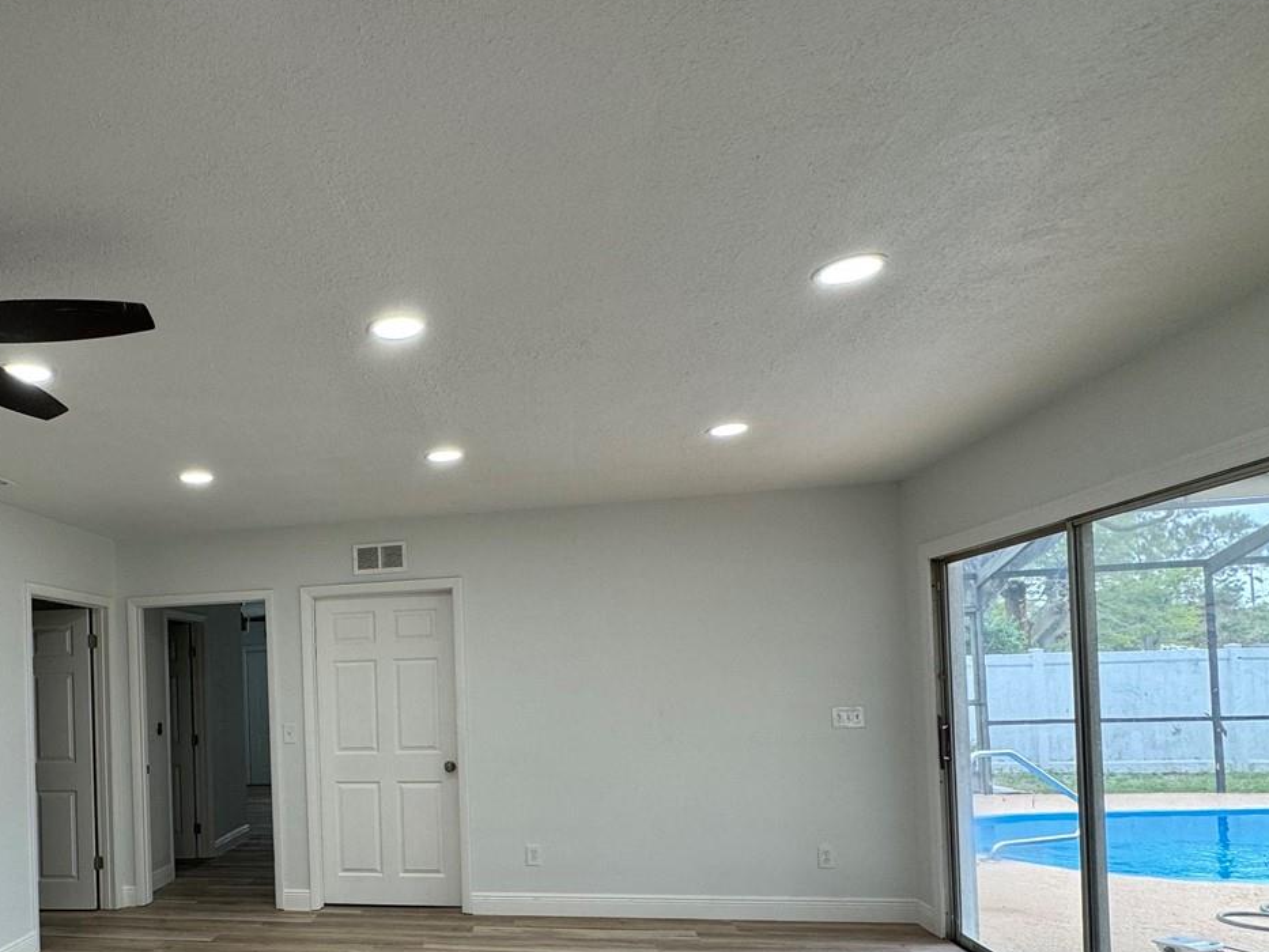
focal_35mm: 24
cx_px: 339
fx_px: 880
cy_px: 665
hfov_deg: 67.6
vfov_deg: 55.1
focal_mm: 2.22
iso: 100
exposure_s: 1/120
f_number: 2.2
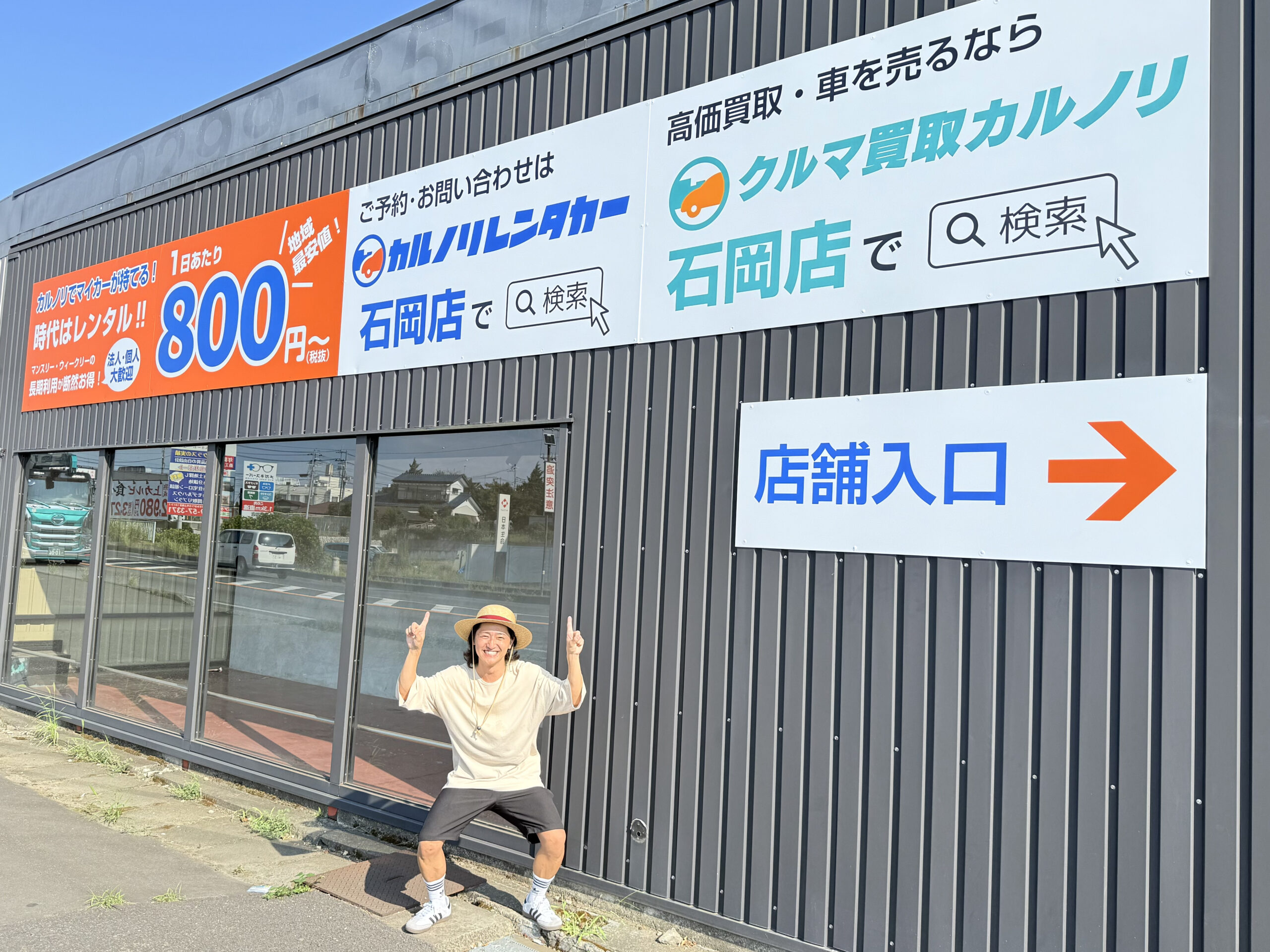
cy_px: 476
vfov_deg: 56.8
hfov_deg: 71.6
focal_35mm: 24
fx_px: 881
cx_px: 635
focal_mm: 6.76
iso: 80
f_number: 1.78
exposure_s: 1/1250
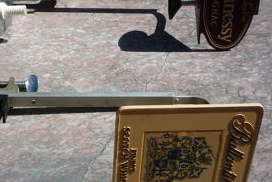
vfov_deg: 24.7
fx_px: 416
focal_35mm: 55
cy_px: 94
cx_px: 115
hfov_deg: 36.1
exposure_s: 1/500
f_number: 5.6
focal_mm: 5.2
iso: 100
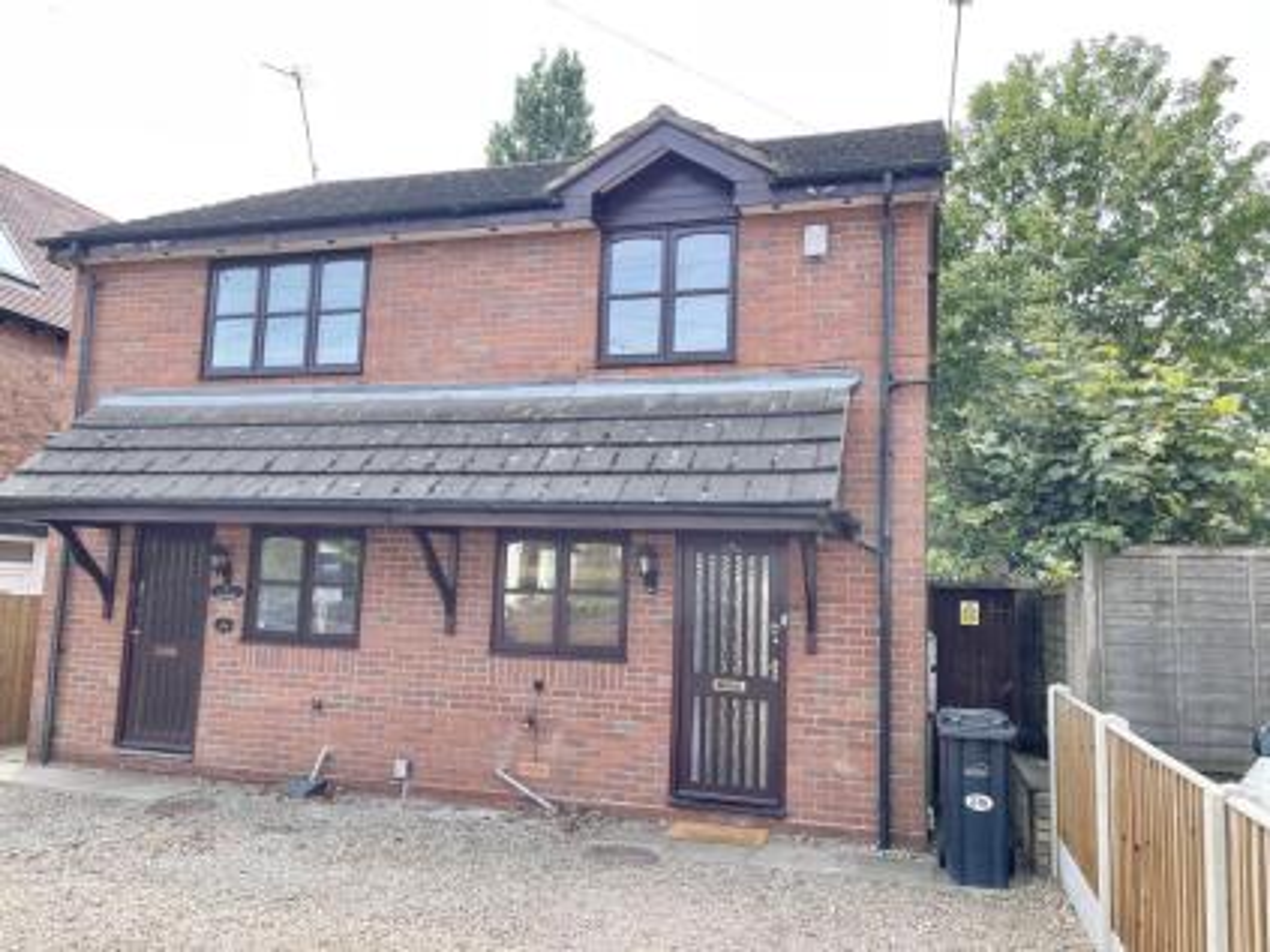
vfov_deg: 54.9
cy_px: 476
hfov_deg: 69.4
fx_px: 917
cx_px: 635
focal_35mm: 25
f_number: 1.6
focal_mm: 5.1
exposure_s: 1/660
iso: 32
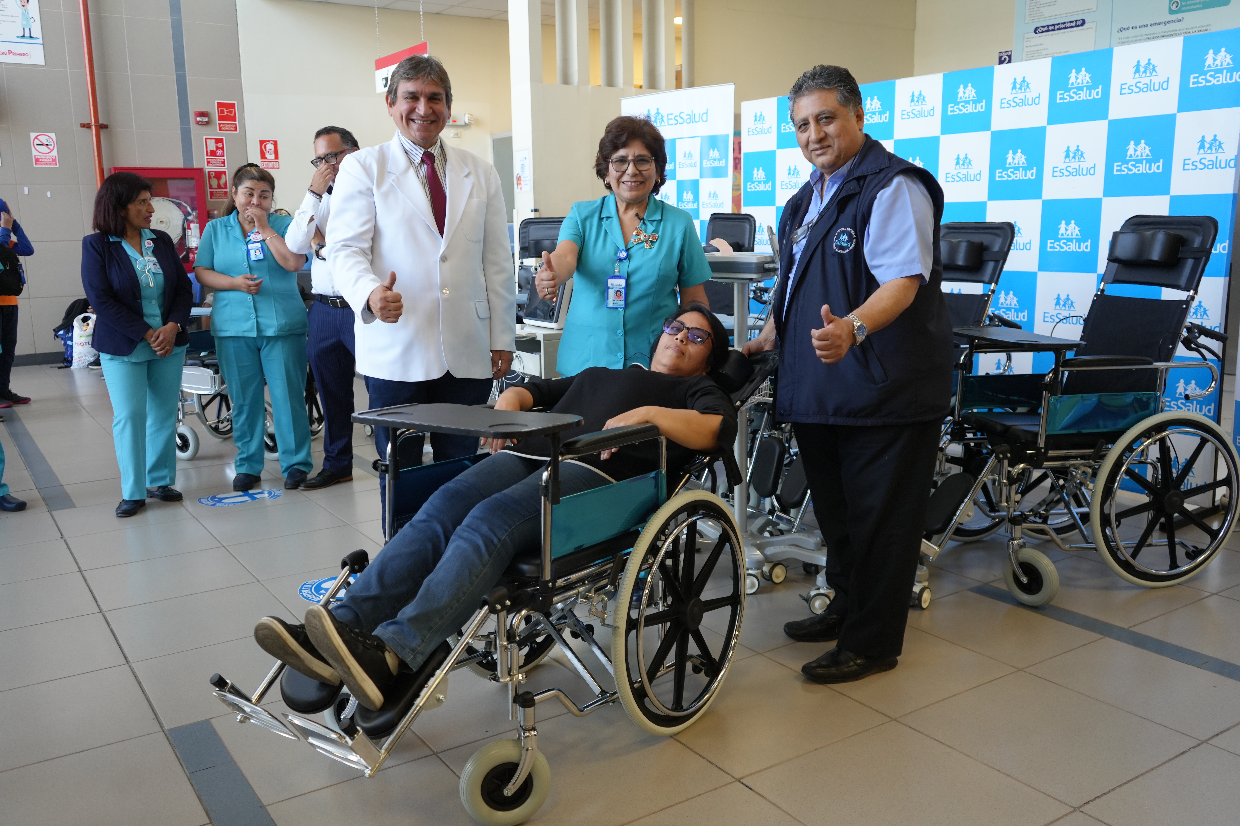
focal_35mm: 30
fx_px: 1033
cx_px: 620
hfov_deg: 61.9
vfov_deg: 43.6
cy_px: 413
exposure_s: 1/160
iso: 1250
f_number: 4
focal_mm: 30
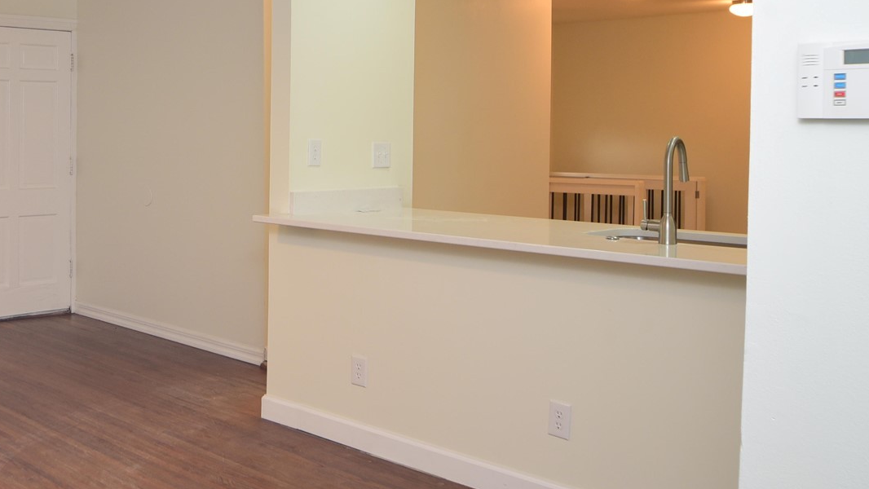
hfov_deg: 43.1
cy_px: 157
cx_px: 113
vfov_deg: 26.9
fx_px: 1014
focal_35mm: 44
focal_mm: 22
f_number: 8
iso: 500
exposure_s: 1/25
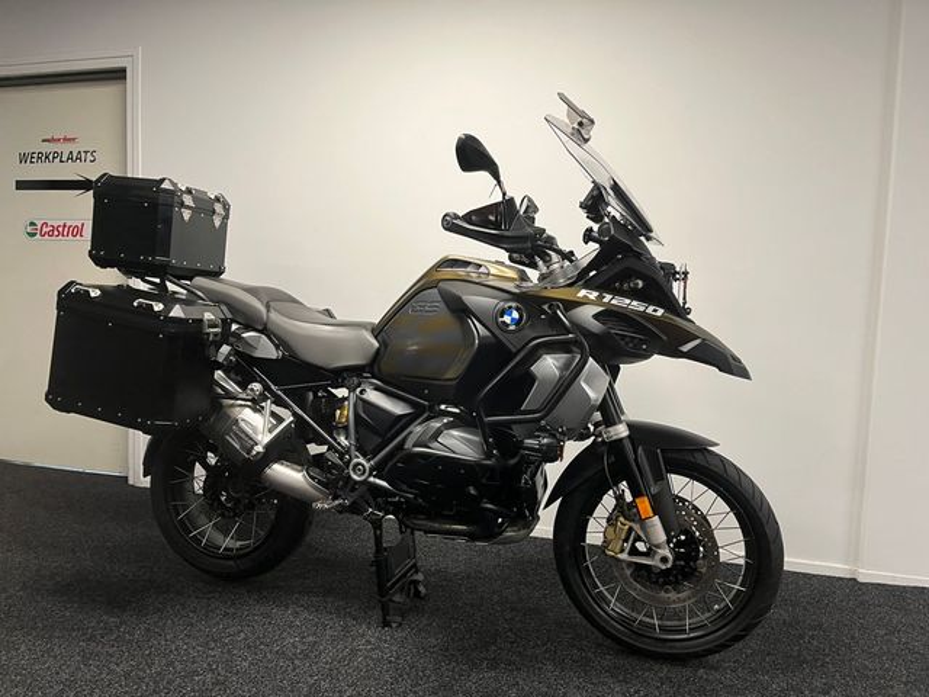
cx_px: 464
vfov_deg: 53.1
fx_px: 698
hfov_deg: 67.3
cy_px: 348
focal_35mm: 26
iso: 80
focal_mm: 5.1
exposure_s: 1/50
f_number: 1.6
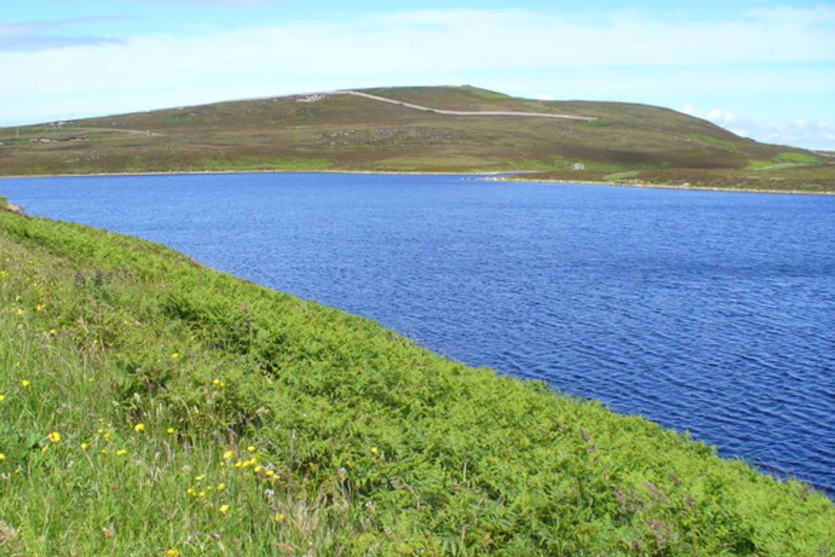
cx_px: 403
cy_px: 294
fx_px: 974
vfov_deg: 31.9
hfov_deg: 46.4
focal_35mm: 42
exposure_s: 1/250
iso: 80
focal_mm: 6.1
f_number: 5.6
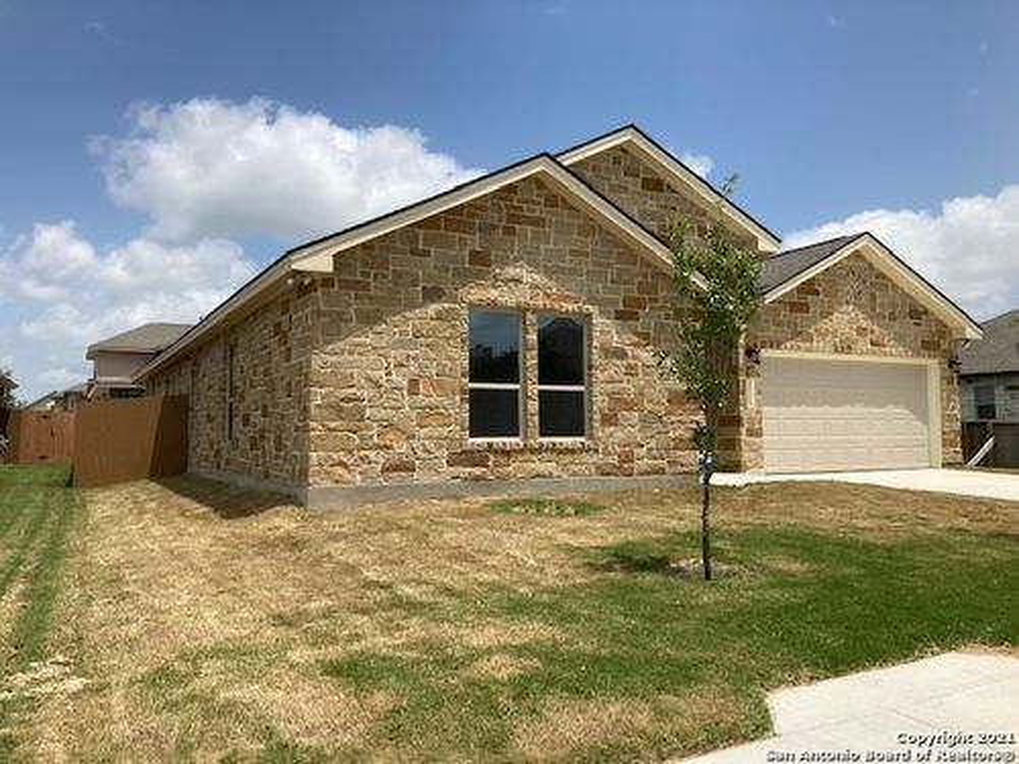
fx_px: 824
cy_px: 382
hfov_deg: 63.4
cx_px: 510
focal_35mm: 28
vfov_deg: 49.7
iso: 20
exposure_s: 1/3040
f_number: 1.8
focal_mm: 3.99
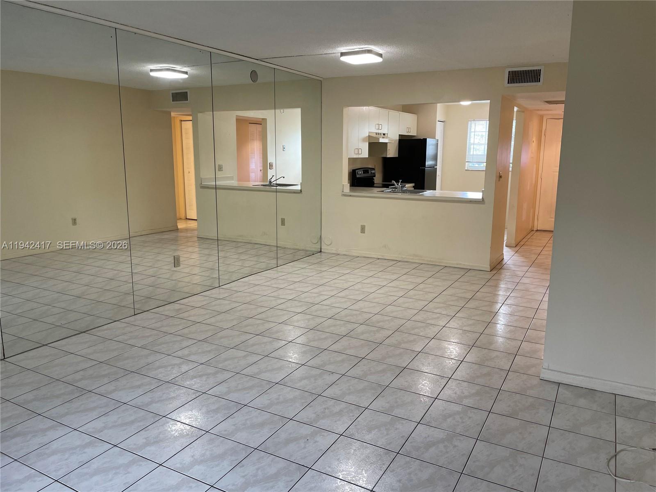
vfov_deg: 53.1
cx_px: 328
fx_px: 493
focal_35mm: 26
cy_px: 246
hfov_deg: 67.3
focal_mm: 4.2
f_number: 1.6
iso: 80
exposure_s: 1/60
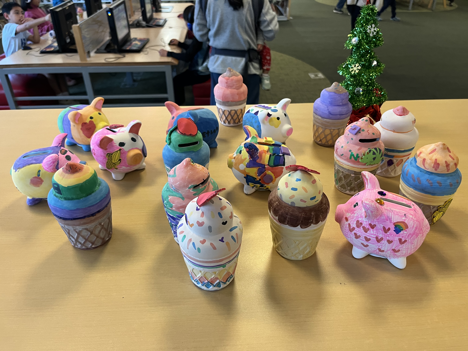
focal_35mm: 26
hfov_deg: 67.3
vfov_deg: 53.1
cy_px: 176
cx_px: 234
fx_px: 352
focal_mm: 5.1
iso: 200
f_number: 1.6
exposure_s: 1/60
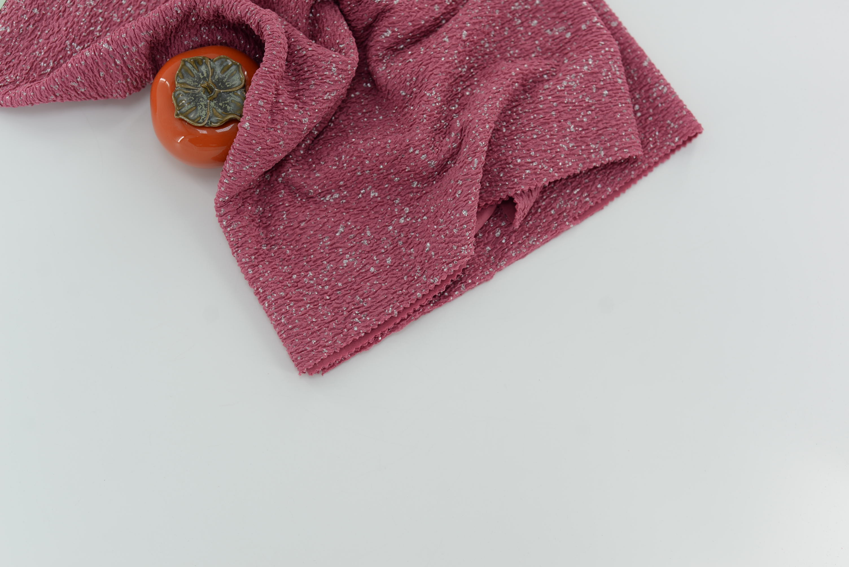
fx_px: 1180
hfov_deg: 39.6
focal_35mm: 50
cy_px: 284
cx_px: 424
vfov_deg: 27.0
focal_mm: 50
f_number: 4
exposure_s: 1/160
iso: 100
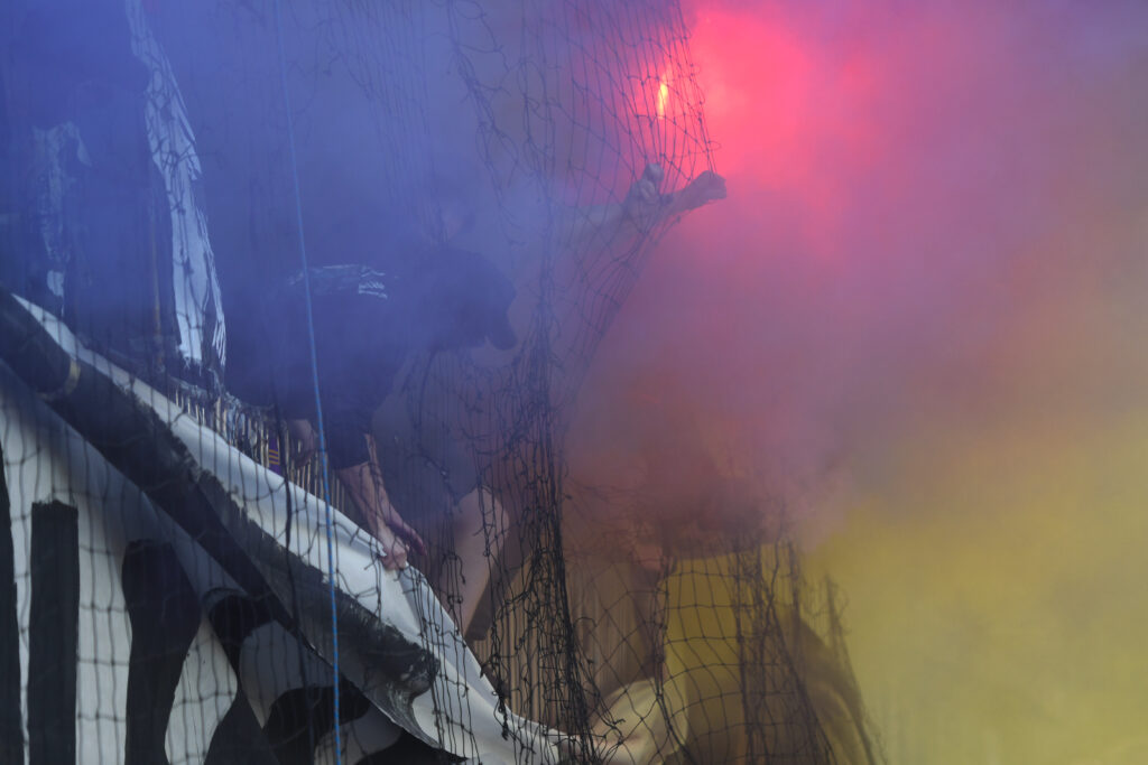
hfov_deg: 10.2
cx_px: 574
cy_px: 382
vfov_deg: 6.8
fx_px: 6458
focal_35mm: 202
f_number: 2.8
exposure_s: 1/800
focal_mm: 135
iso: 320
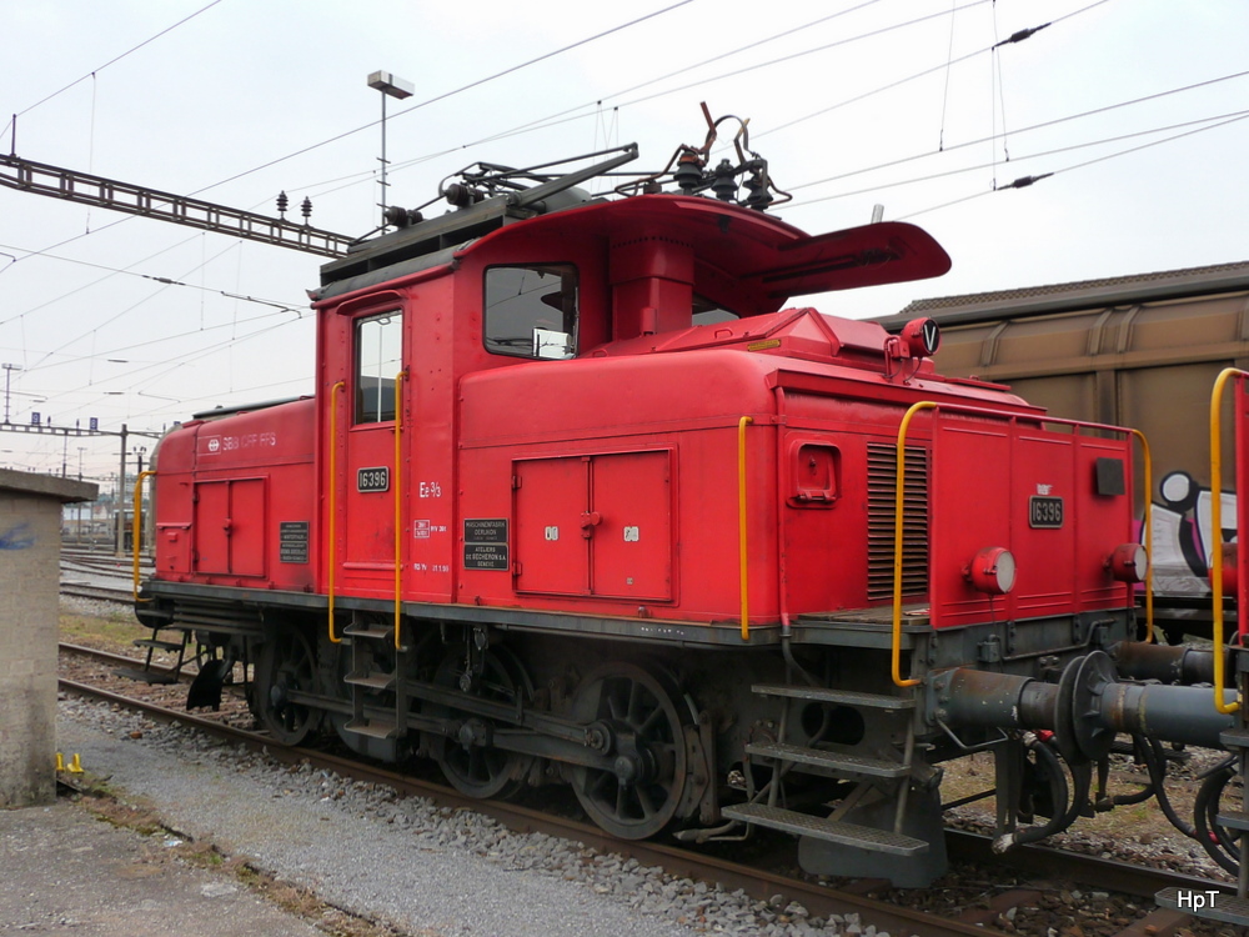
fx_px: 1155
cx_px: 624
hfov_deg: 56.8
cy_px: 468
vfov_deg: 44.2
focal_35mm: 32
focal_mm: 5.3
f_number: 3.5
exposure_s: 1/125
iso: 160
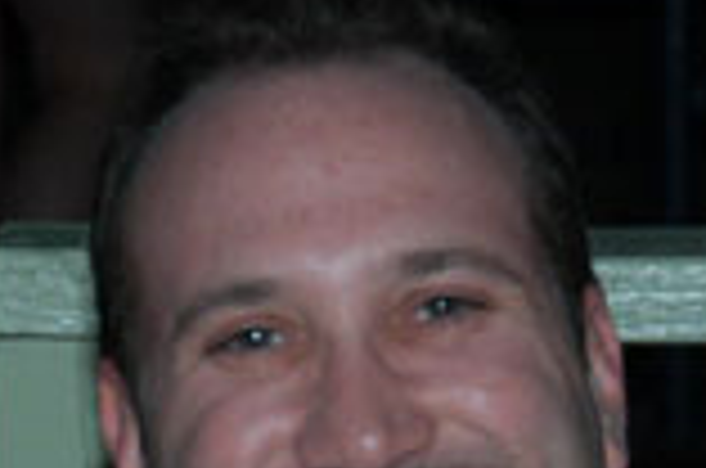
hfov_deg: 5.1
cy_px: 634
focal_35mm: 402
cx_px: 749
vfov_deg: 3.4
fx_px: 7868
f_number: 5
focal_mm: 62
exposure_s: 1/60
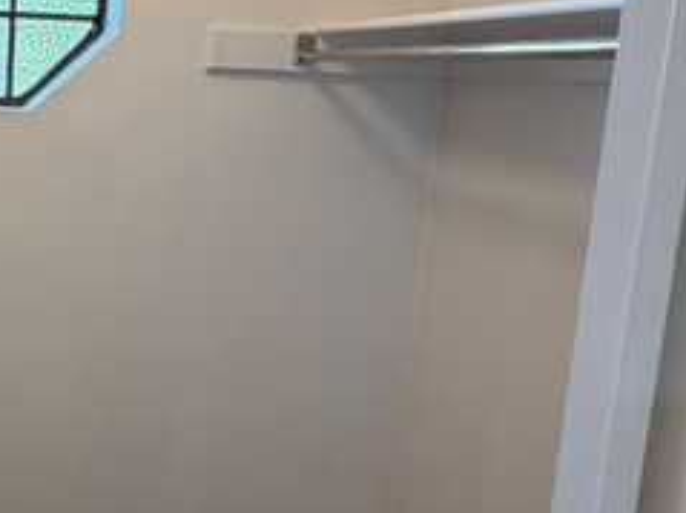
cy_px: 201
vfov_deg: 32.0
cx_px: -46
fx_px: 891
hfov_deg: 36.4
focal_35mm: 45
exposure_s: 1/60
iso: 160
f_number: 2.2
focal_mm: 2.22
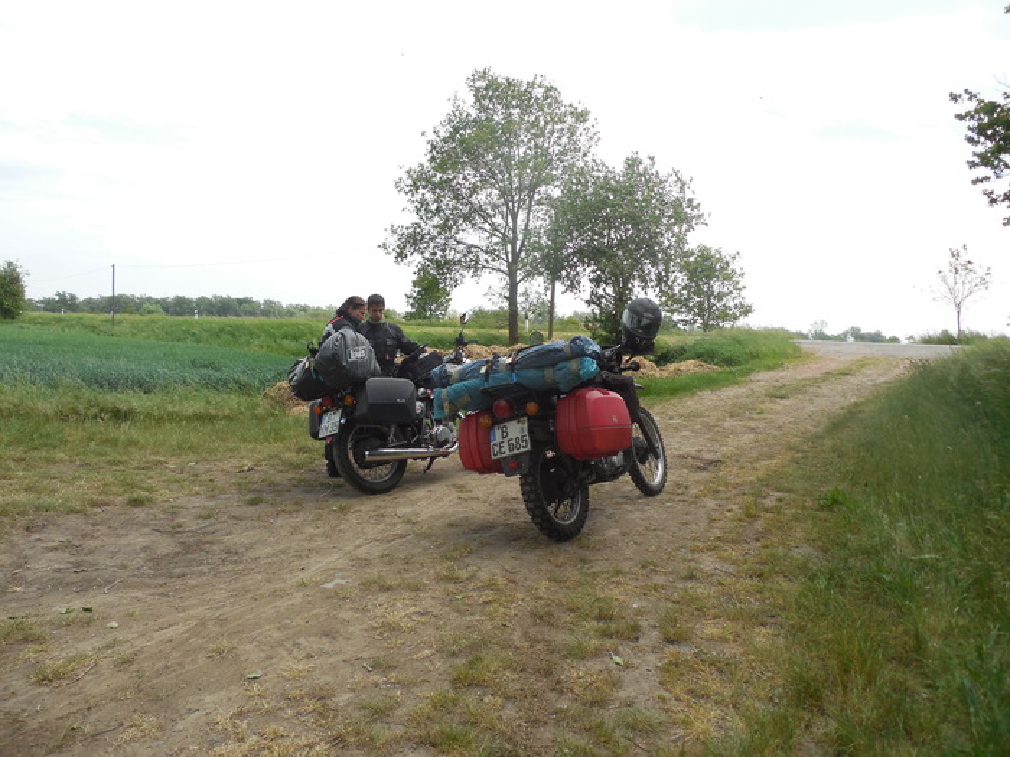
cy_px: 378
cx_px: 505
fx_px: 729
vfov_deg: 54.9
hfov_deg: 69.4
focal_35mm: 25
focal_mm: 4.5
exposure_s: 1/640
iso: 125
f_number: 3.3
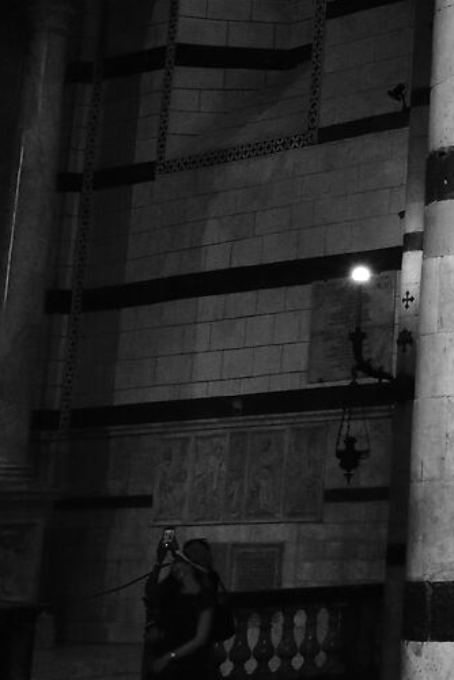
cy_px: -14
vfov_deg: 20.5
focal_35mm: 96
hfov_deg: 12.2
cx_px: 976
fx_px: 1813
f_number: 8
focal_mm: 20
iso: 2000
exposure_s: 1/50
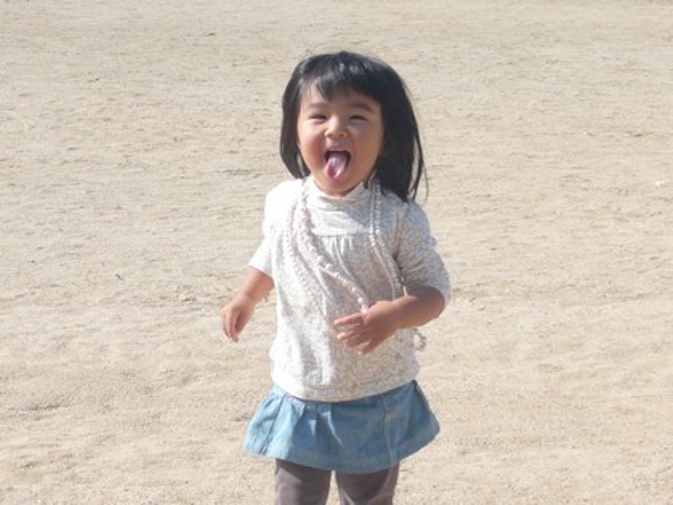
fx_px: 2236
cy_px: 252
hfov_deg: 17.1
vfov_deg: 12.9
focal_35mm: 115
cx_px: 336
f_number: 4.7
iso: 100
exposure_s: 1/500
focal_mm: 12
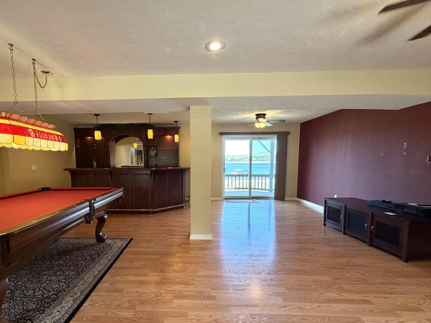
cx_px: 186
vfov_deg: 71.2
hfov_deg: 87.2
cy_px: 184
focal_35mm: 18
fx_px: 224
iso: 160
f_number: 2.2
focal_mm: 2.22
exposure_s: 1/120
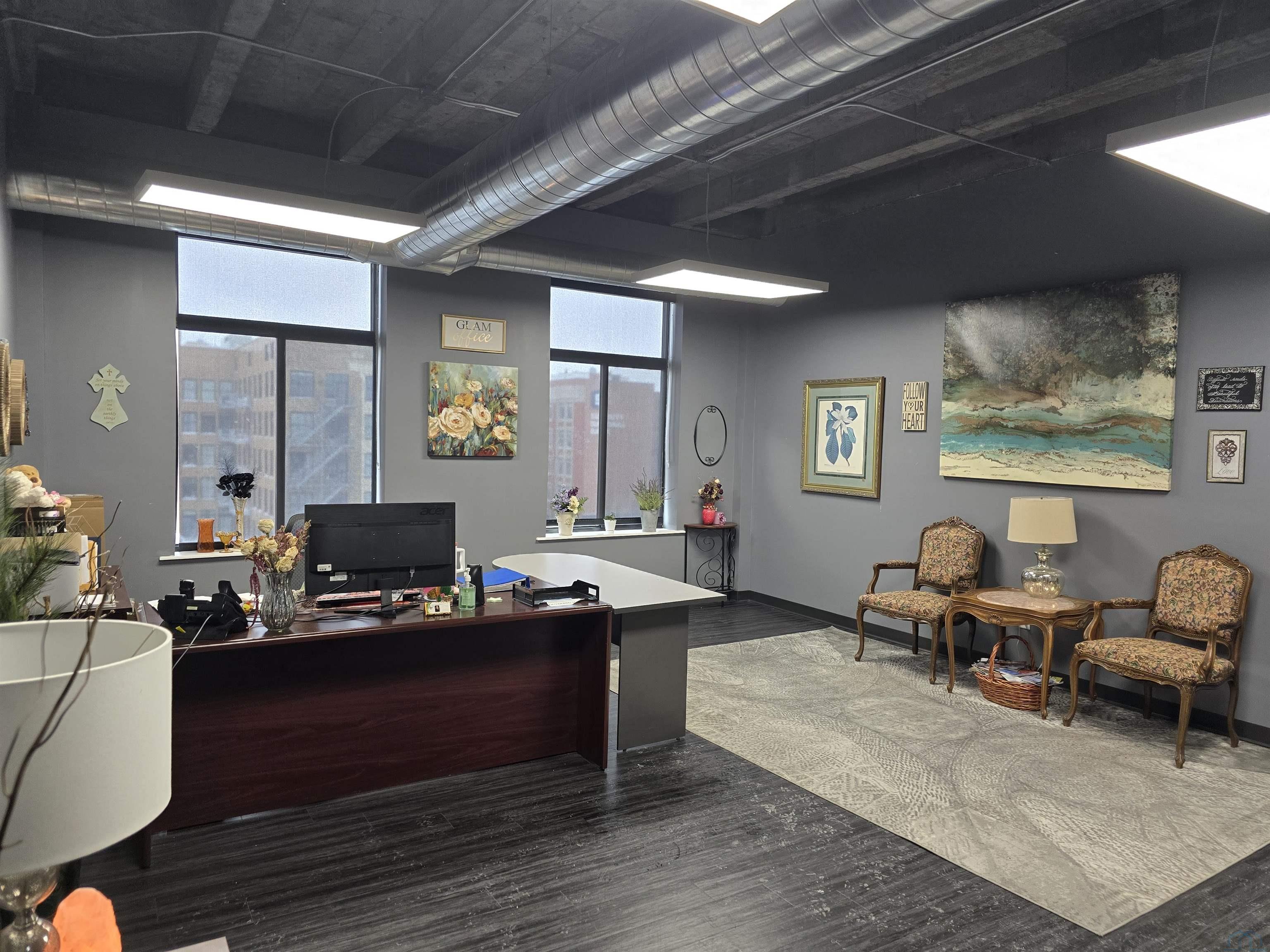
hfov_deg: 73.9
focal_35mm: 23
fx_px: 844
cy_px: 476
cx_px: 635
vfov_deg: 58.9
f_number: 1.7
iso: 200
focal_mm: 6.3
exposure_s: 1/120
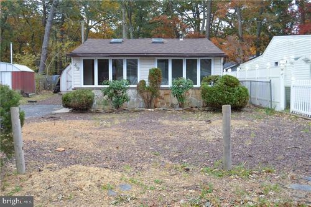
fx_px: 362
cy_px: 104
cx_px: 156
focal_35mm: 42
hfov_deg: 46.5
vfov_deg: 31.8
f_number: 5.6
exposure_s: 1/125
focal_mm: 28
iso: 400
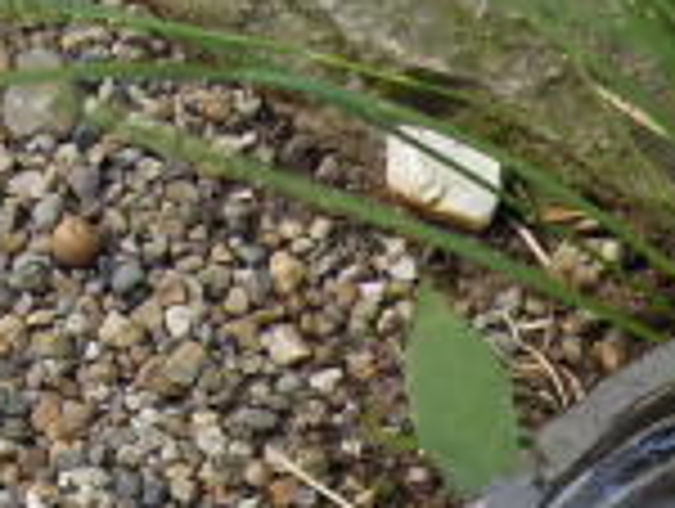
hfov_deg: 22.4
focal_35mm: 80
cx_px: 824
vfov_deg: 16.6
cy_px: 789
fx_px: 1562
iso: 160
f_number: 2.8
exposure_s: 1/50
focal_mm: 4.3
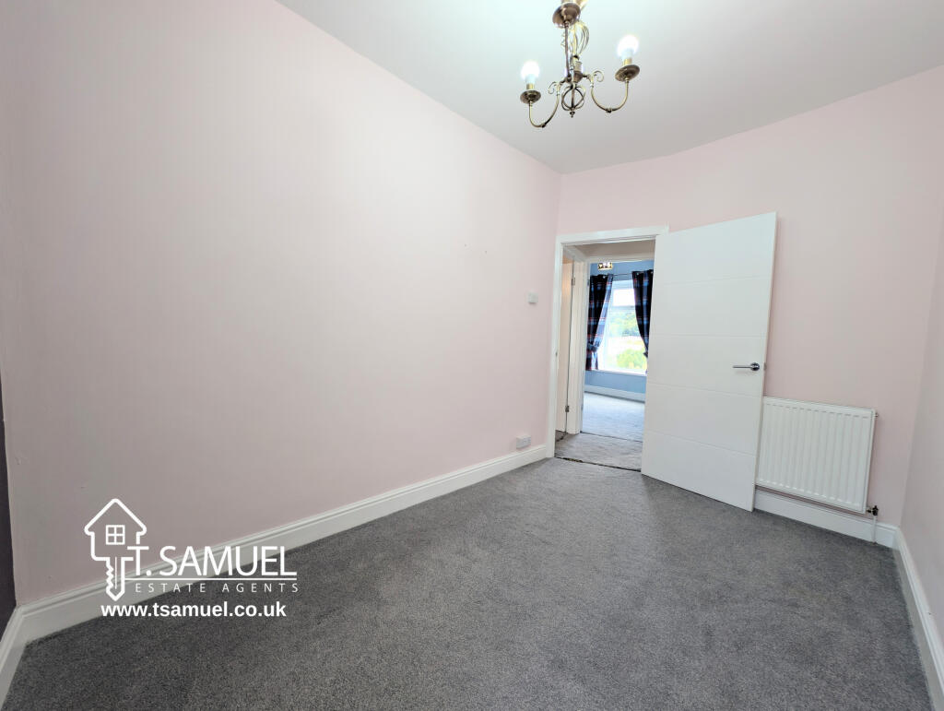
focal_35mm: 12
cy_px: 356
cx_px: 472
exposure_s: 1/51.8
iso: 39
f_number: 1.95
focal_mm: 2.23
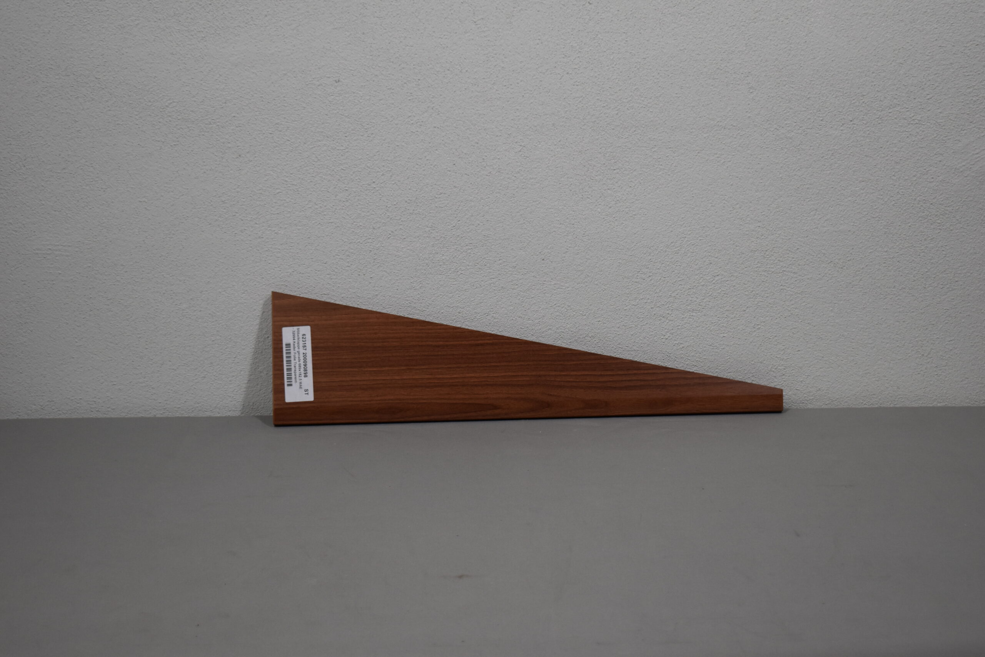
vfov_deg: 20.2
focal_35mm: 68
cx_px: 492
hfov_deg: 29.9
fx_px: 1847
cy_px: 328
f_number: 5
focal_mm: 45
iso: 500
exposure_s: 1/250
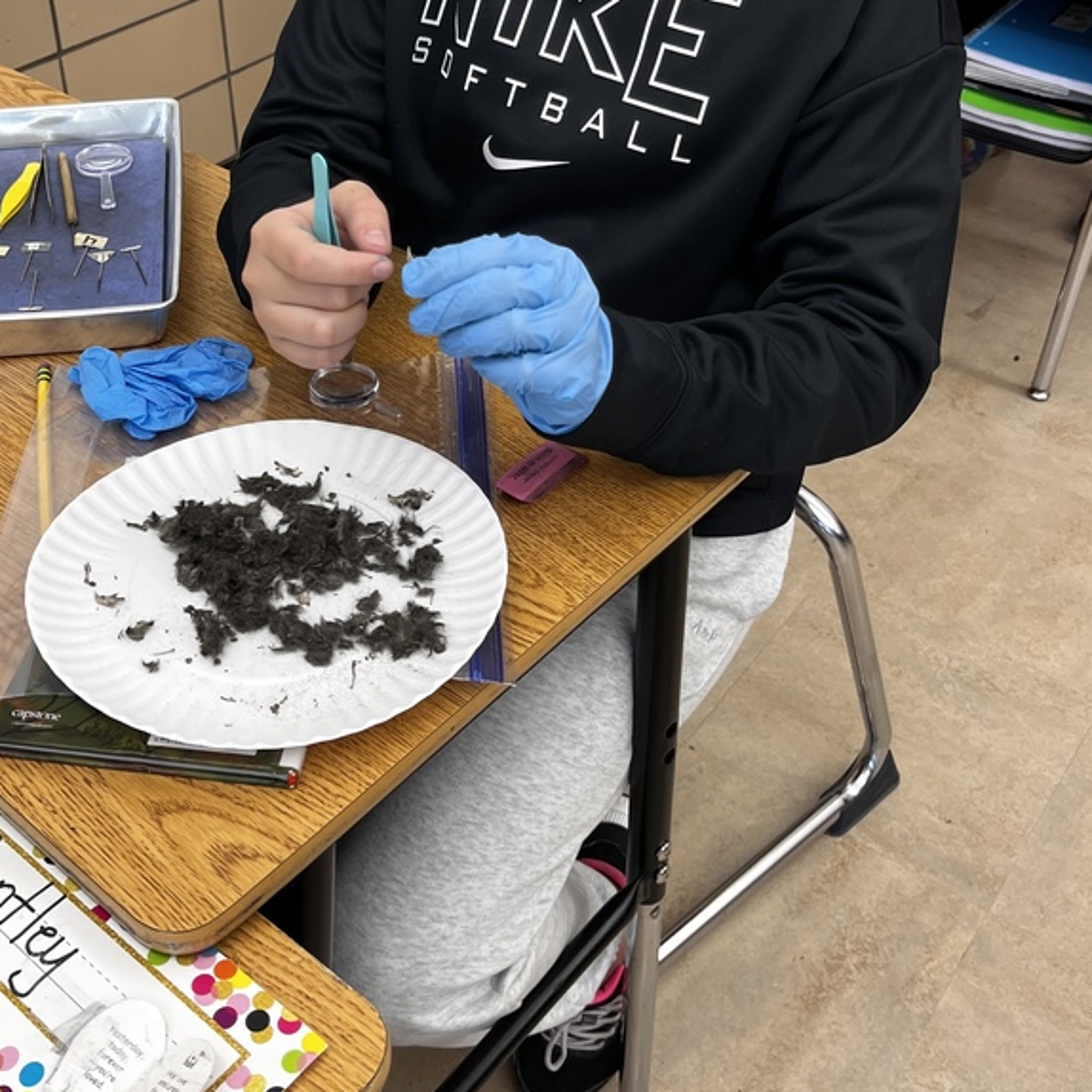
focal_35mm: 41
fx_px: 1463
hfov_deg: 40.8
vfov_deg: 40.6
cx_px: 451
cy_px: 390
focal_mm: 5.1
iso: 64
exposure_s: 1/60
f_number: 1.6
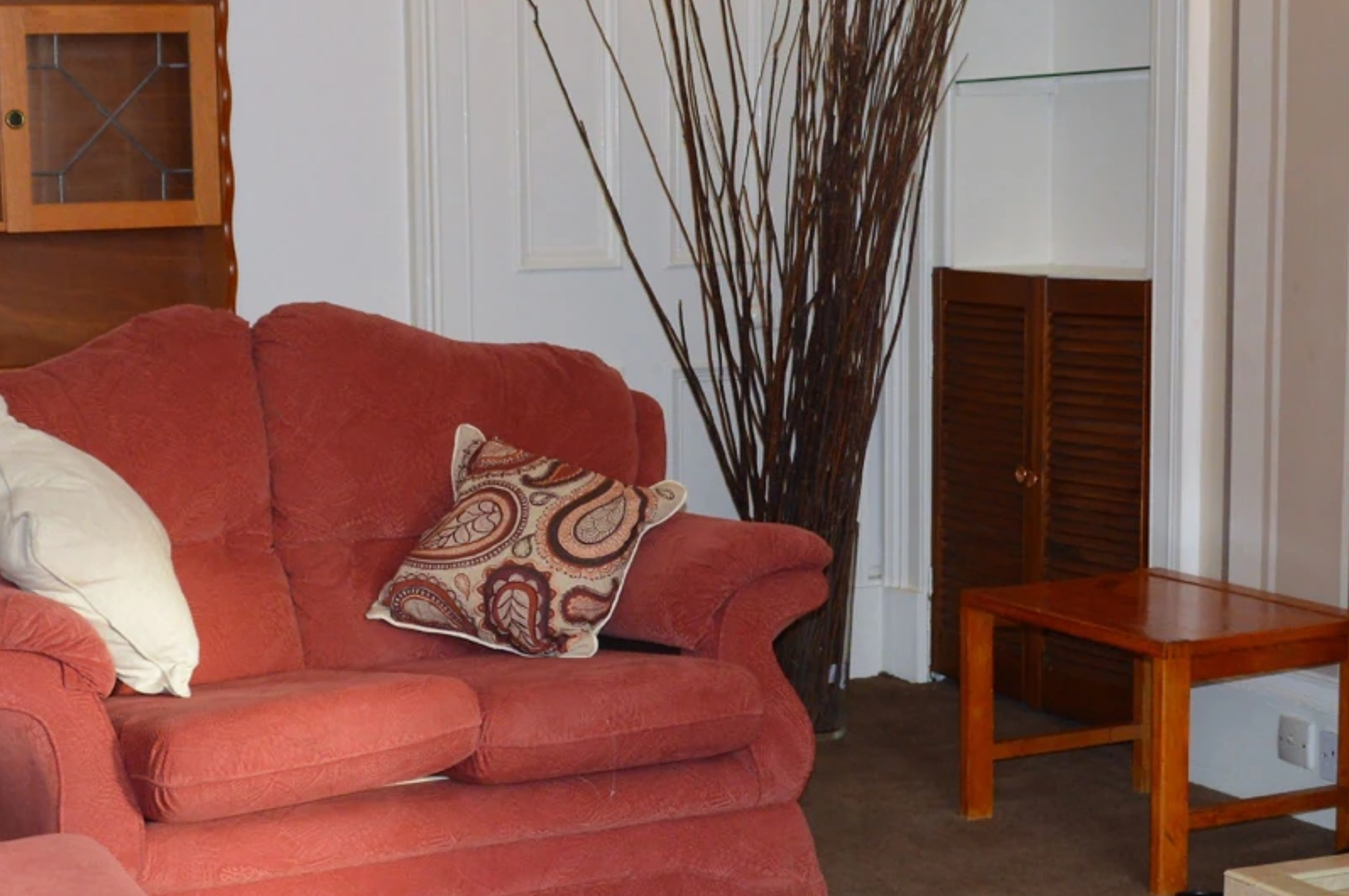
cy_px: 533
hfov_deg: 30.8
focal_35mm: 65
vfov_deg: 20.8
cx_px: 478
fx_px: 2433
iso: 400
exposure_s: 1/100
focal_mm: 18
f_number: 4
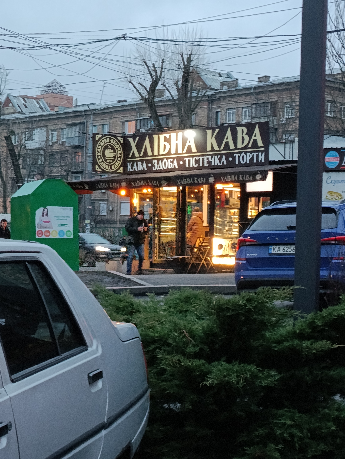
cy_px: 230
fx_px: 332
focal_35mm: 25
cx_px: 172
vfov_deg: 69.4
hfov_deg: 54.9
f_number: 1.7
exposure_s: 1/24
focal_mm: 4.71
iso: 640
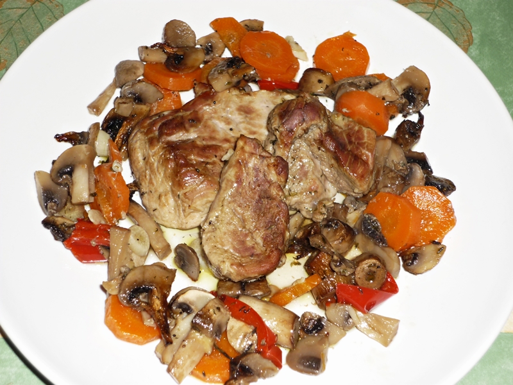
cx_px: 256
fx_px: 815
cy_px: 192
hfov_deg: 34.9
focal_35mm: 55
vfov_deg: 26.6
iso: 100
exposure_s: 1/40
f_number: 3.4
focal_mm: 9.1
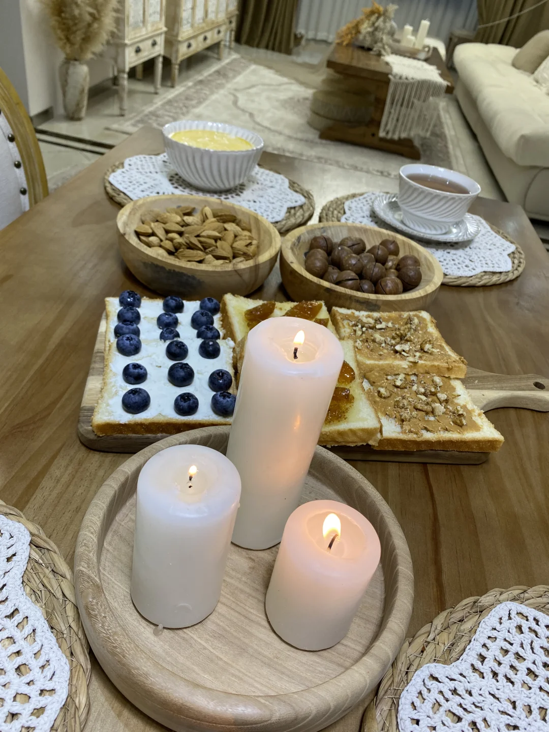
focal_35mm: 26
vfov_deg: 67.3
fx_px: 550
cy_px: 366
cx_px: 274
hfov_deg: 53.1
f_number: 1.8
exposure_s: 1/122
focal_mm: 4.25
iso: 80
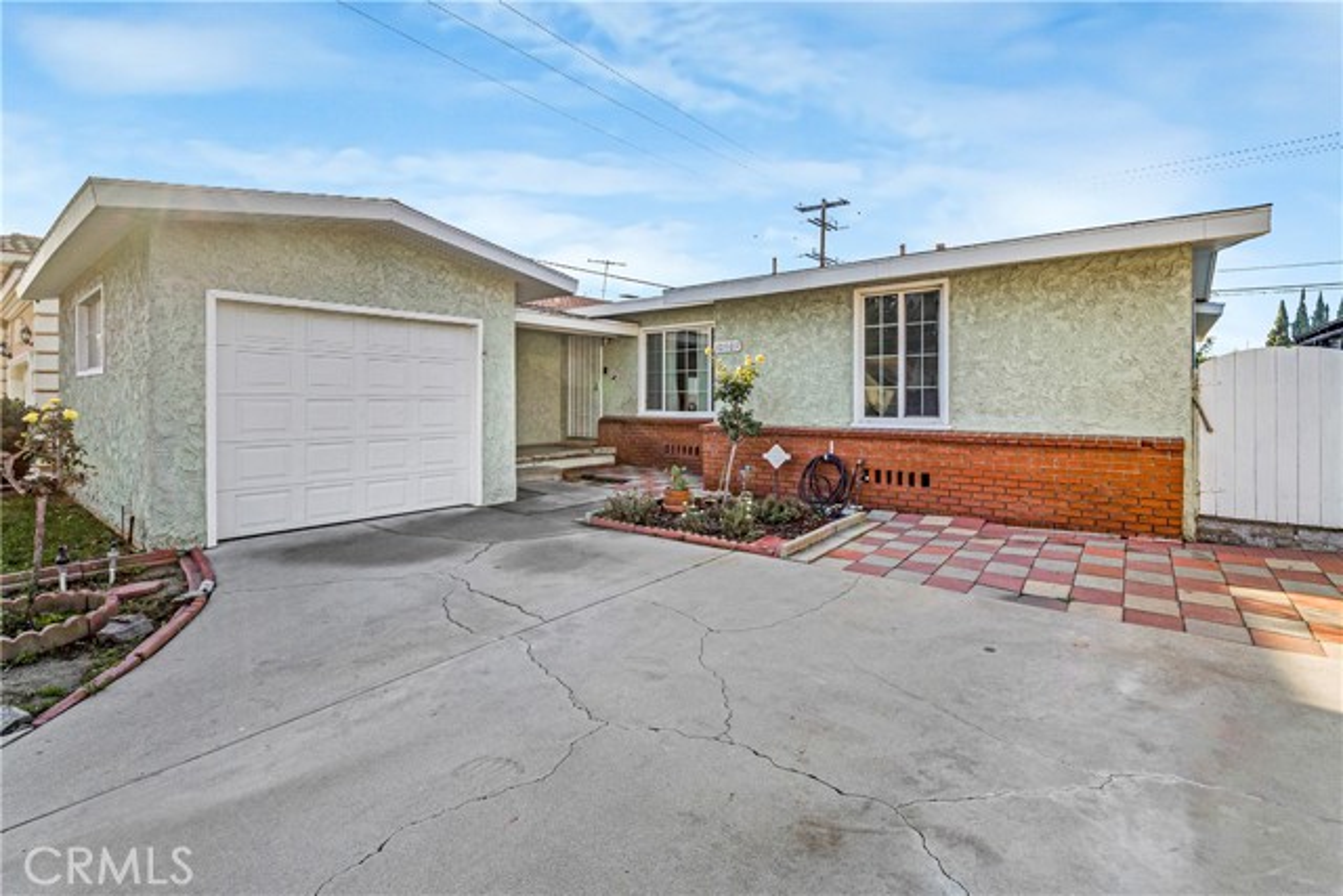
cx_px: 672
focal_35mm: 14
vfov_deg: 81.2
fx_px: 522
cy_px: 448
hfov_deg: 104.2
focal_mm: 14
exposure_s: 1/60
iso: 40
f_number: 8
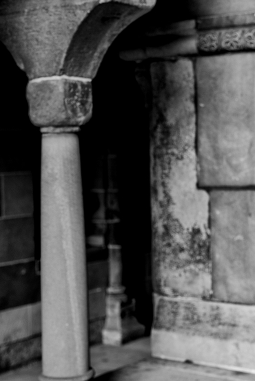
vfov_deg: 24.4
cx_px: 175
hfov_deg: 16.4
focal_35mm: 83
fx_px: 881
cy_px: 168
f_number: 5
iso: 400
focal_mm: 46
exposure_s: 1/125
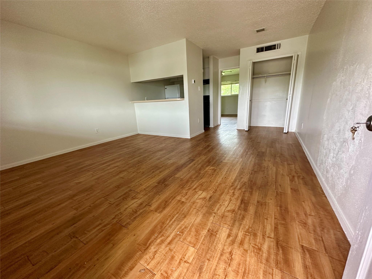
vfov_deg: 85.7
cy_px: 140
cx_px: 186
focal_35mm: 14
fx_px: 150
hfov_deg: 102.1
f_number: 2.2
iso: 250
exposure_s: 1/99
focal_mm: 2.22
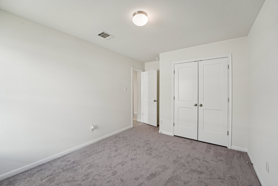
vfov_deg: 81.2
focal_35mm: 14
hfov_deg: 104.3
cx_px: 139
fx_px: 108
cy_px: 93
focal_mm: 14
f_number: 8
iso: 400
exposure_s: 1/50
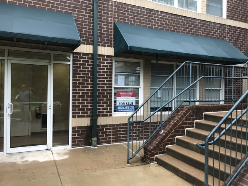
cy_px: 93
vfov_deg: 48.2
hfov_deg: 61.6
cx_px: 128
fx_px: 208
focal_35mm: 29
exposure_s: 1/126
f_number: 1.8
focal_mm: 3.99
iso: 20
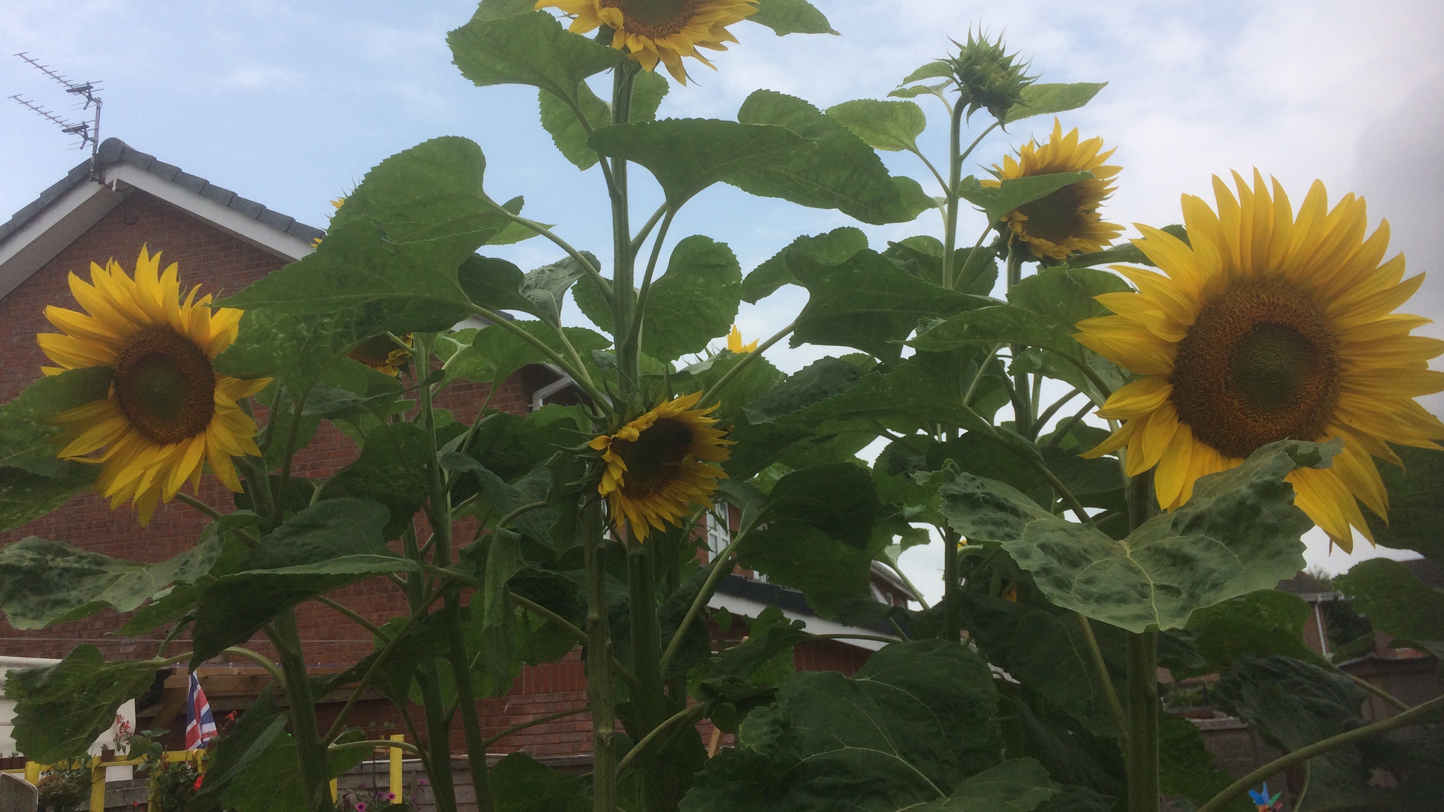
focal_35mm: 32
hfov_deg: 61.0
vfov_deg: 36.6
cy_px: 364
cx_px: 725
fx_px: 1225
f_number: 2.2
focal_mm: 4.15
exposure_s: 1/2415
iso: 32
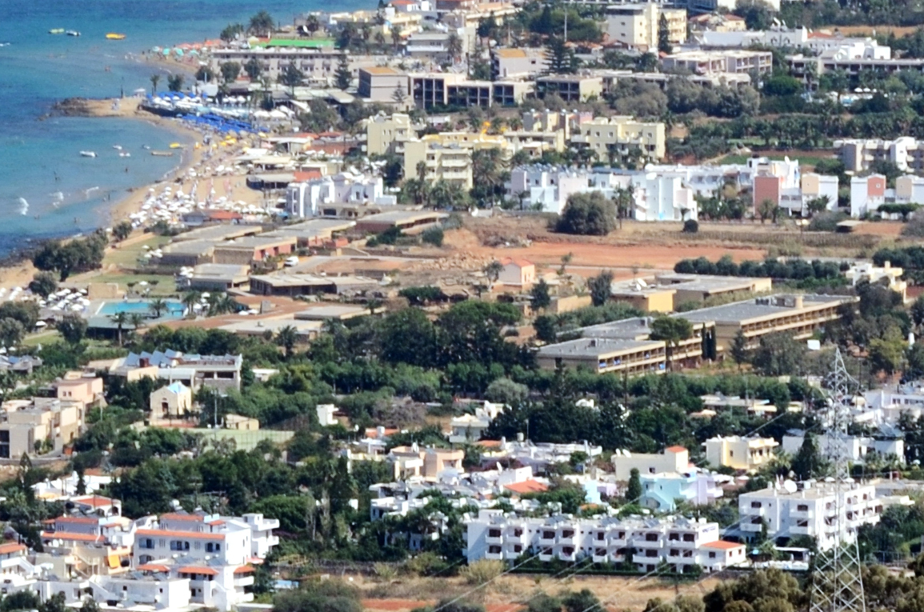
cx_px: 554
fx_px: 13447
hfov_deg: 3.9
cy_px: 17
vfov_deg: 2.6
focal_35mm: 525
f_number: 9
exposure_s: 1/640
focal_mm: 82
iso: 160
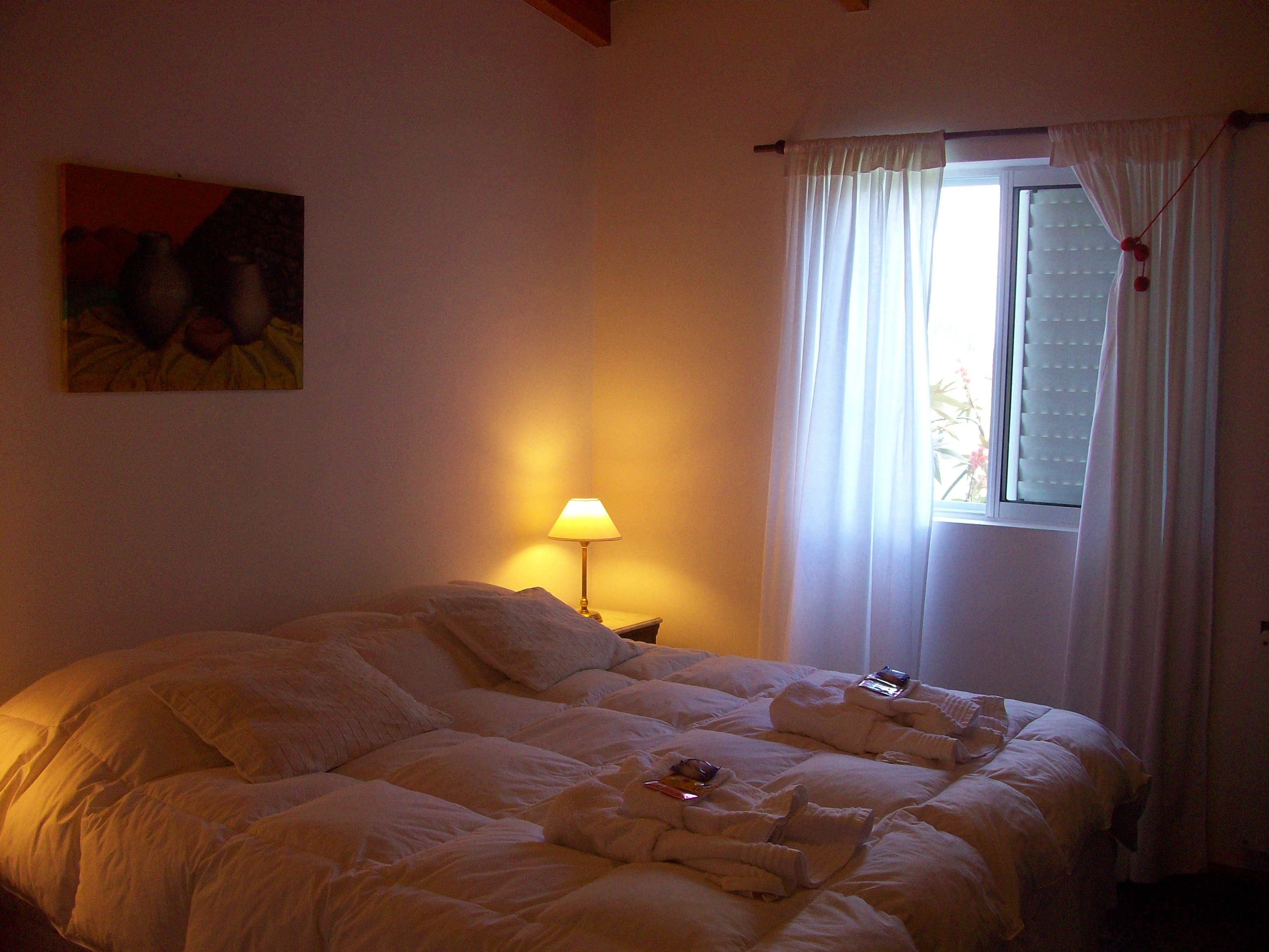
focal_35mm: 34
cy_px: 476
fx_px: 1246
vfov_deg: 41.8
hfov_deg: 54.0
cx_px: 634
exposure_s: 1/60
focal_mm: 5.7
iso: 111
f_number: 2.8
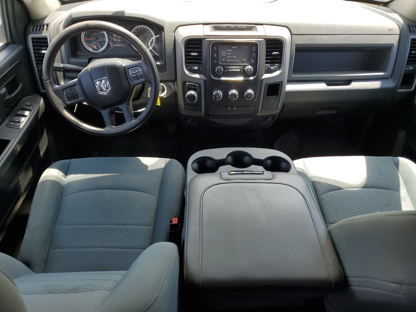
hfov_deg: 67.3
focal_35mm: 26
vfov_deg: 53.1
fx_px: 312
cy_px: 156
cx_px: 208
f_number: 1.5
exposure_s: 1/333
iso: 50
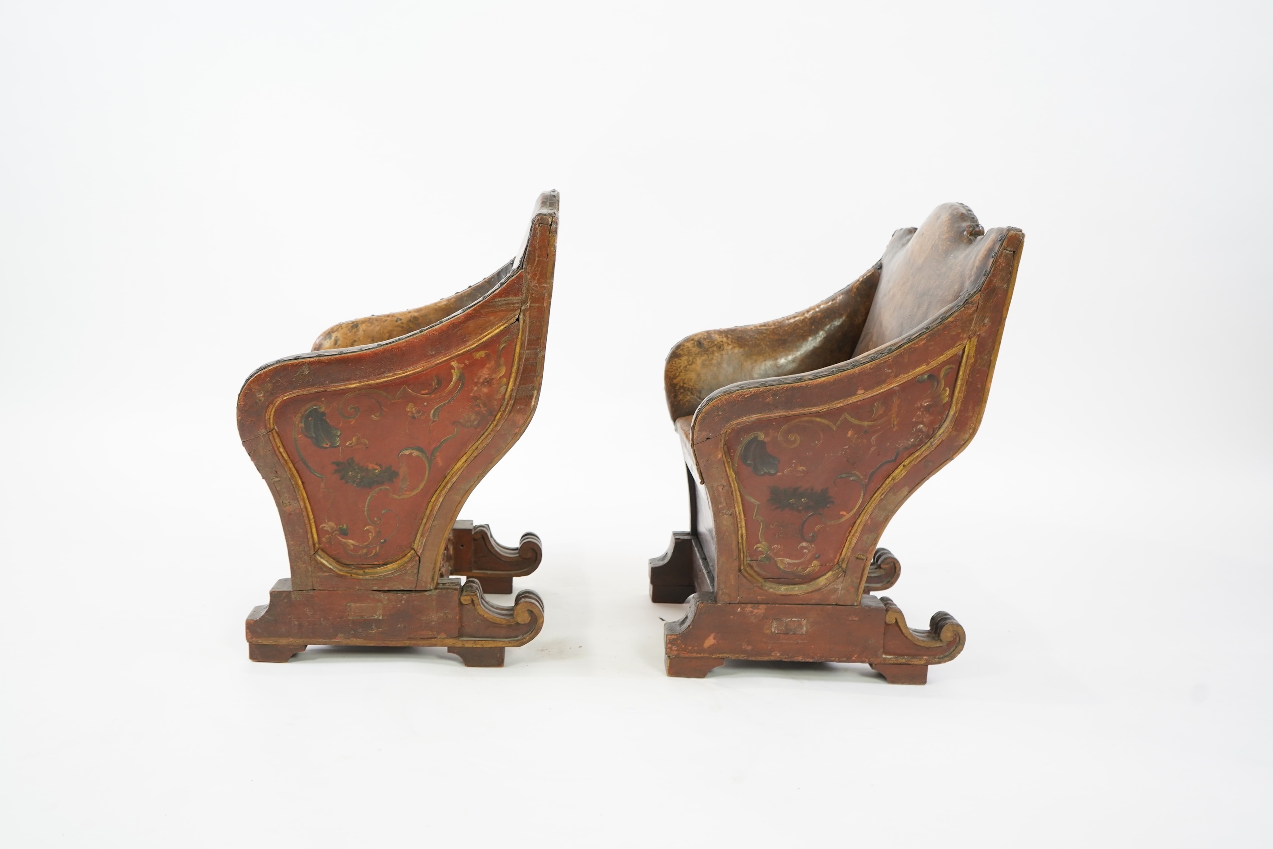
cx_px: 606
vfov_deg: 37.9
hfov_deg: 54.4
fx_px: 1238
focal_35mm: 35
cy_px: 424
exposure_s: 1/60
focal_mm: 33
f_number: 5
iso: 800
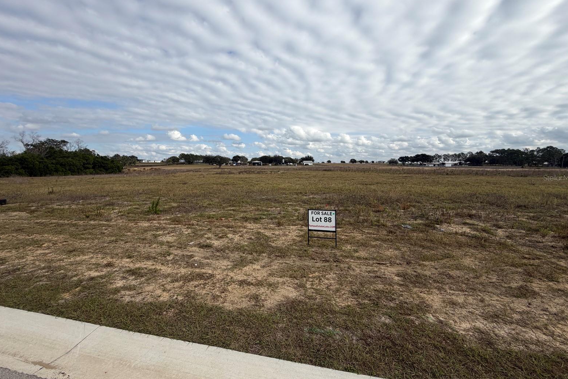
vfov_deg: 77.2
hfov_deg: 100.4
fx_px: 237
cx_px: 285
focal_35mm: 15
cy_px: 178
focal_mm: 2.22
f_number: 2.2
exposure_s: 1/1050
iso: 20
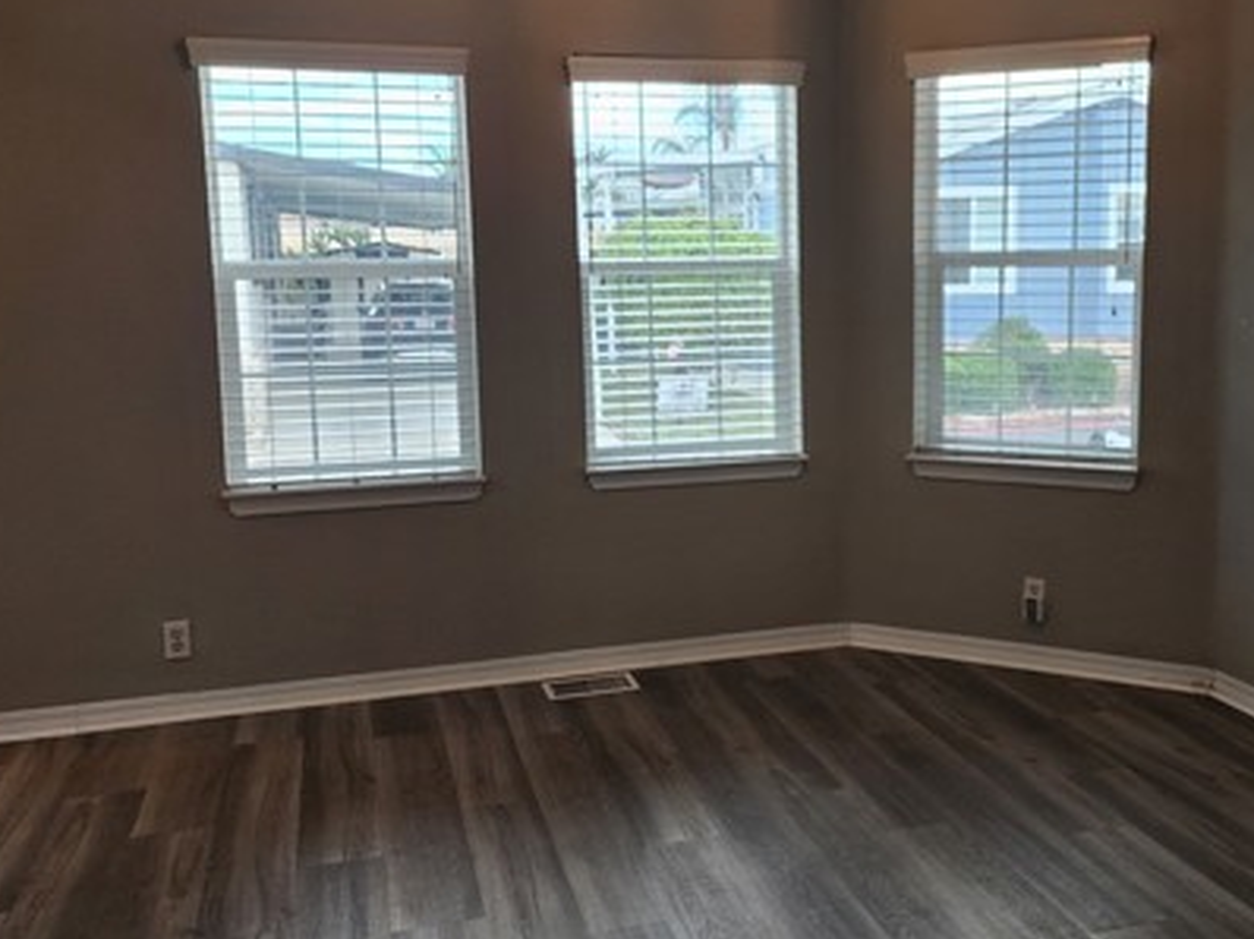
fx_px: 1340
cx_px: 759
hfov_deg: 49.8
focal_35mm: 37
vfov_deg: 38.6
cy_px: 416
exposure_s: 1/120
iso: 64
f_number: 1.8
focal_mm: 6.4
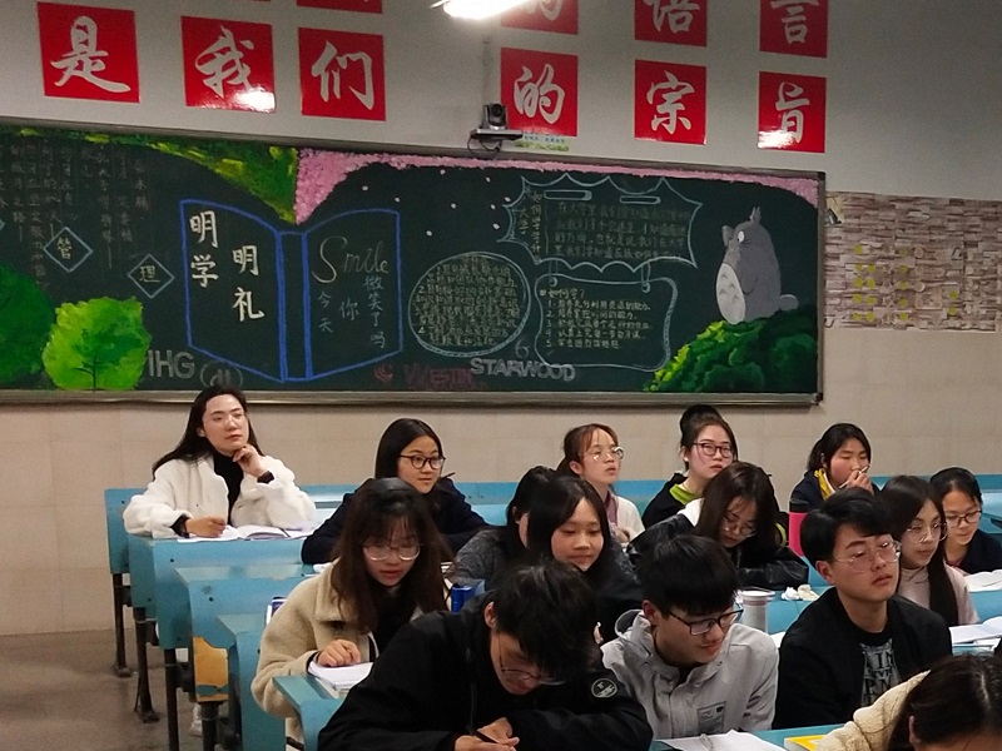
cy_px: 376
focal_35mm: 30
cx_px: 501
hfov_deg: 60.0
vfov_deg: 46.8
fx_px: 868
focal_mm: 3.95
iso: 370
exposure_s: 1/50
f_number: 1.8
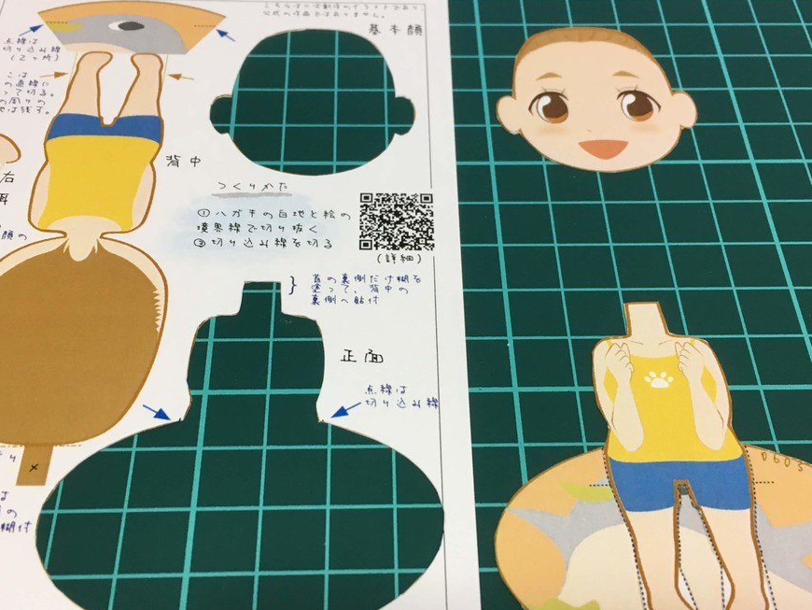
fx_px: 939
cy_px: 325
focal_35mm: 40
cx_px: 399
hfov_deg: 46.8
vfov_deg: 36.0
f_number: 2.2
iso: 64
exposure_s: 1/30
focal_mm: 4.15
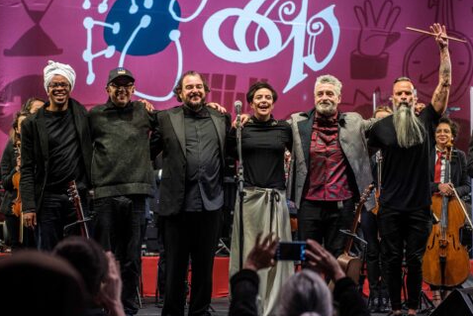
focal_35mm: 102
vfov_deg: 13.4
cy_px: 126
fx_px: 1340
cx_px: 223
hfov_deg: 20.0
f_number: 3.2
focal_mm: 70
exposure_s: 1/125
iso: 2000
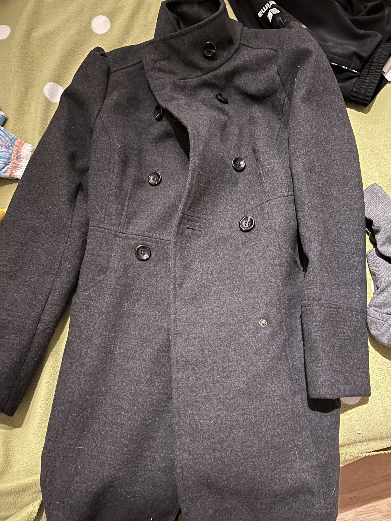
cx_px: 196
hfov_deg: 53.1
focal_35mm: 26
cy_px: 260
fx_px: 392
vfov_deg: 67.3
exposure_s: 1/13
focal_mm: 5.1
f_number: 1.6
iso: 800
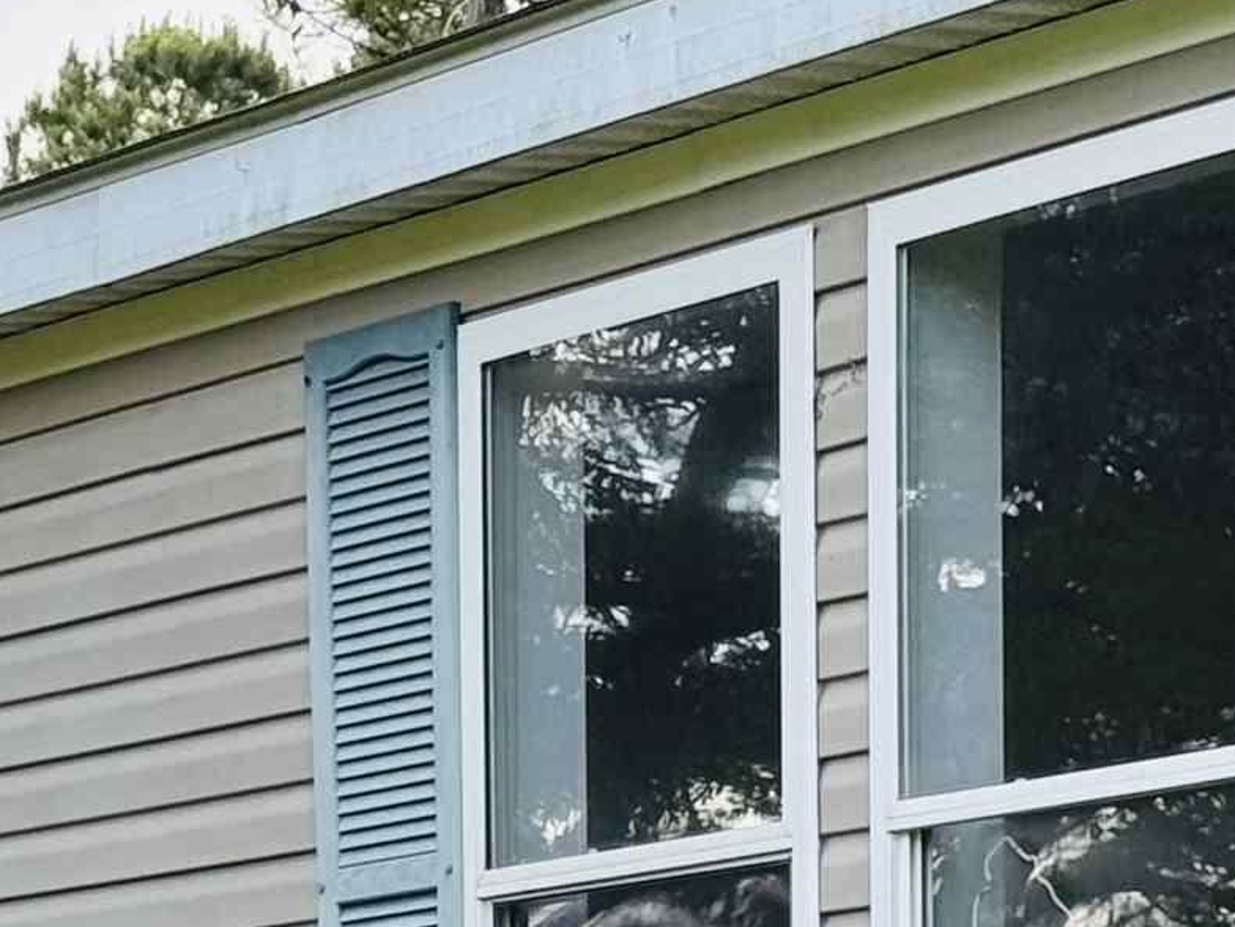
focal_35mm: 188
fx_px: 6707
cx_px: -178
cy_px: 1573
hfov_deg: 10.4
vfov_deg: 7.7
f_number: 1.78
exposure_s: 1/568
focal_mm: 6.76
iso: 64
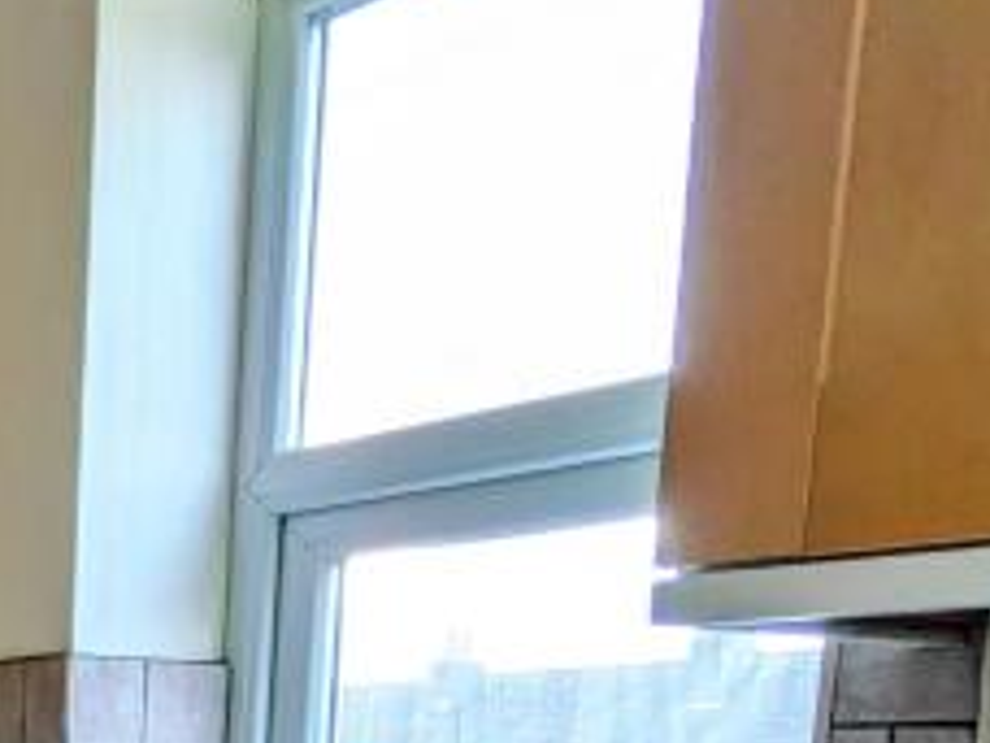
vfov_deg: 20.5
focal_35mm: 63
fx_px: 1802
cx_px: -287
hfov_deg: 26.3
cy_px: 1062
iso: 153
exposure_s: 1/100
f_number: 2.2
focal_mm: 1.83
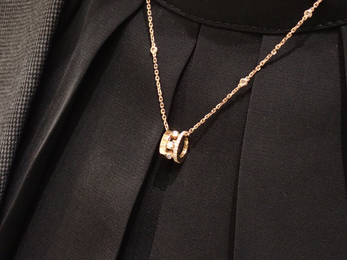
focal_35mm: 82
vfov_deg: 18.0
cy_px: 130
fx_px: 822
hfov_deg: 23.8
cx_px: 174
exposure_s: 1/40
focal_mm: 14.62
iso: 800
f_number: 4.3
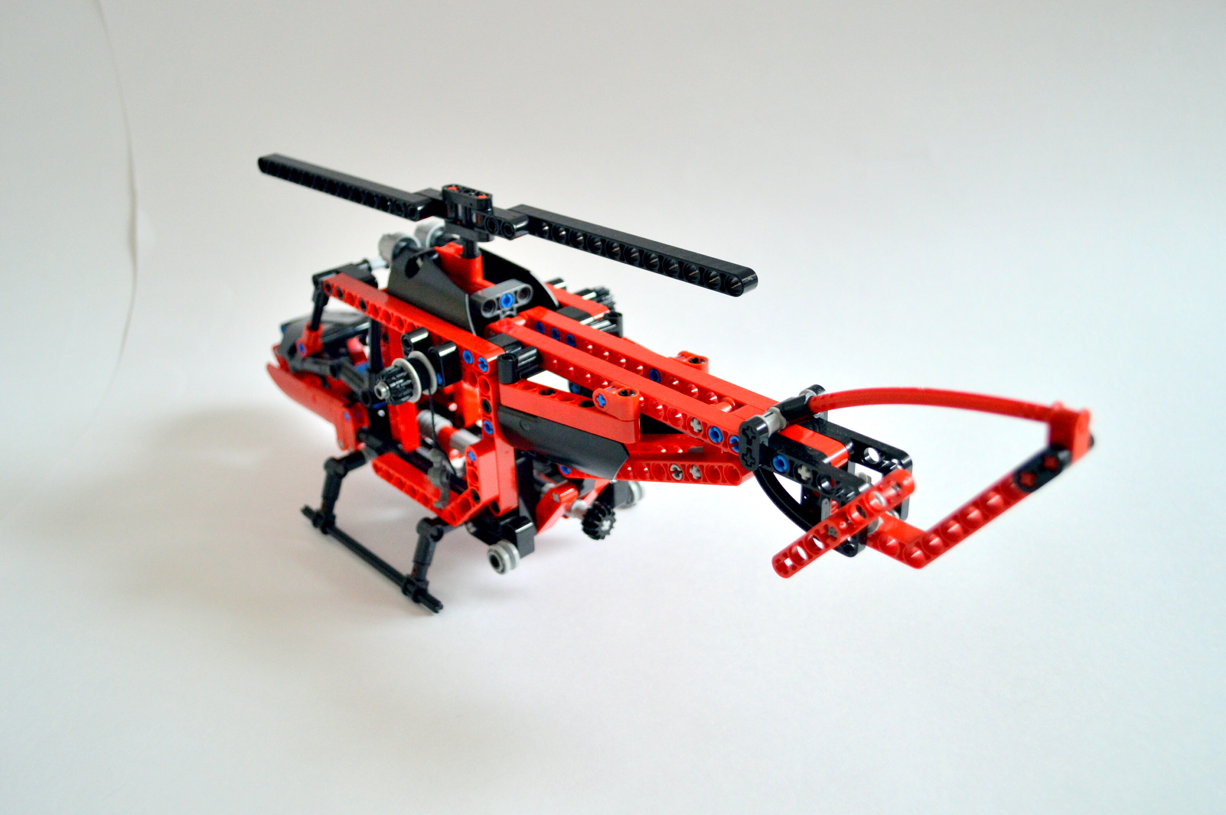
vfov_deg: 36.8
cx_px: 613
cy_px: 408
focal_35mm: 36
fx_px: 1225
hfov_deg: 53.2
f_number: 4
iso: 800
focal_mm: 24
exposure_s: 1/15
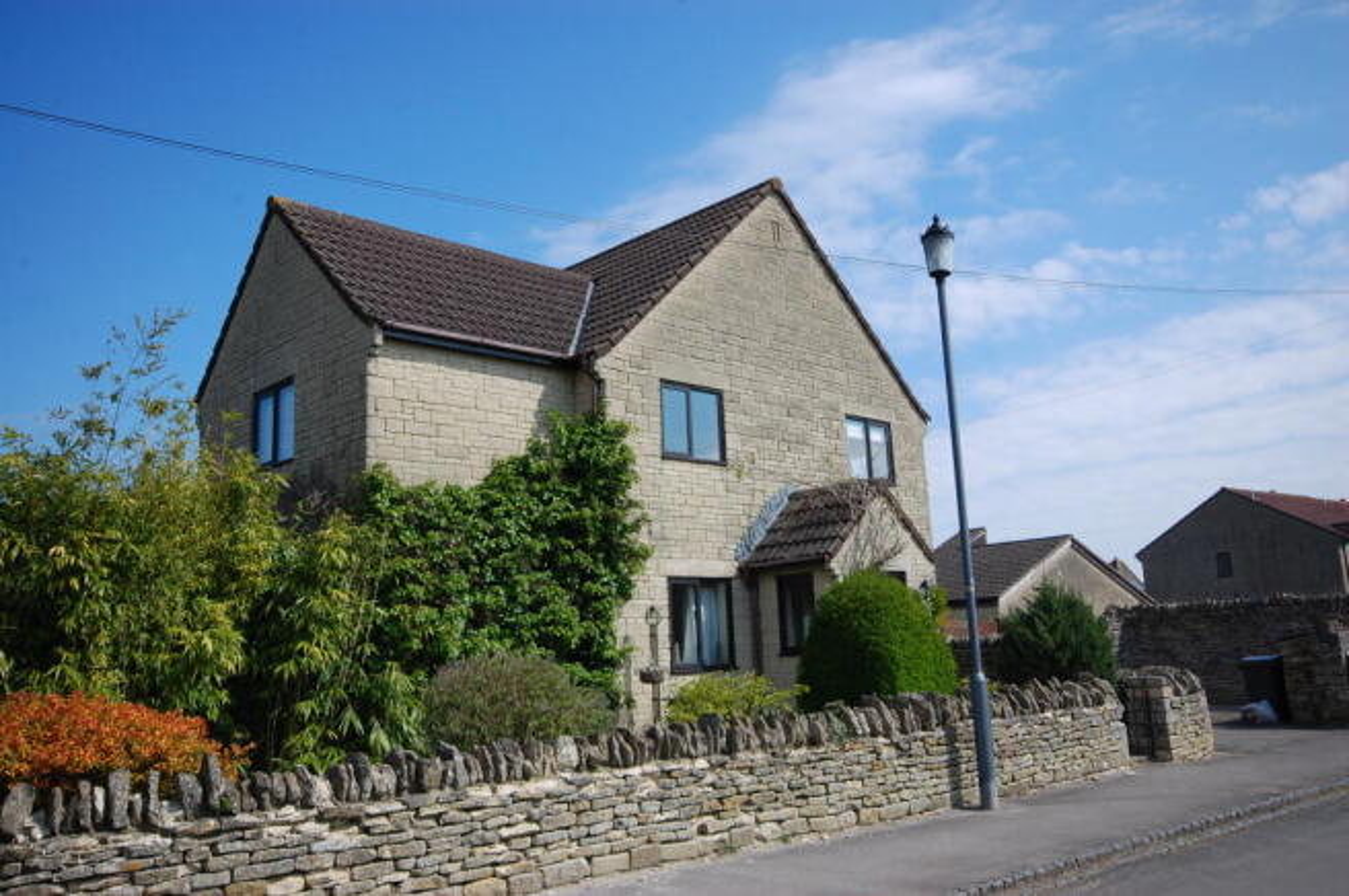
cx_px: 674
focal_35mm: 30
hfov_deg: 62.0
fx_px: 1123
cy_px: 448
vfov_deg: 43.5
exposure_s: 1/320
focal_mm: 20
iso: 200
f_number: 9
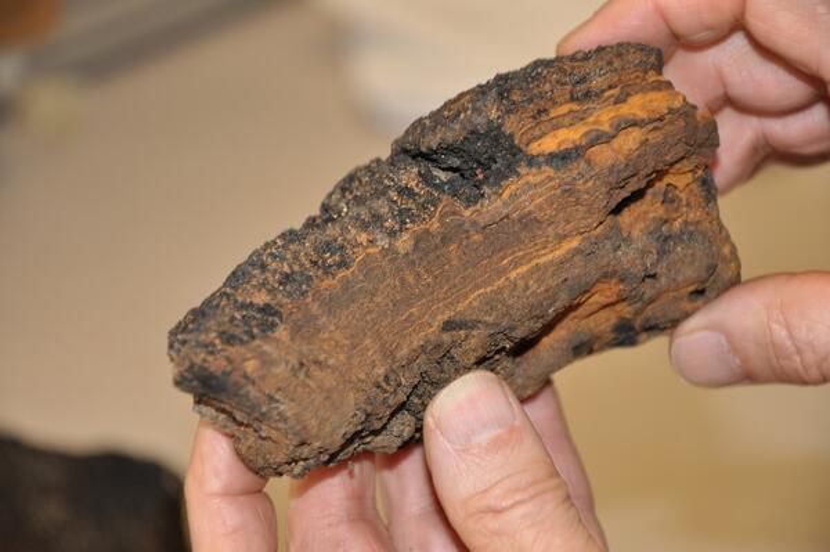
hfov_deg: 13.1
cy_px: 276
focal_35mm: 158
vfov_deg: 8.7
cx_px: 415
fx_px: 3628
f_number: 5.6
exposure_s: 1/60
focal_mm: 105
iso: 800
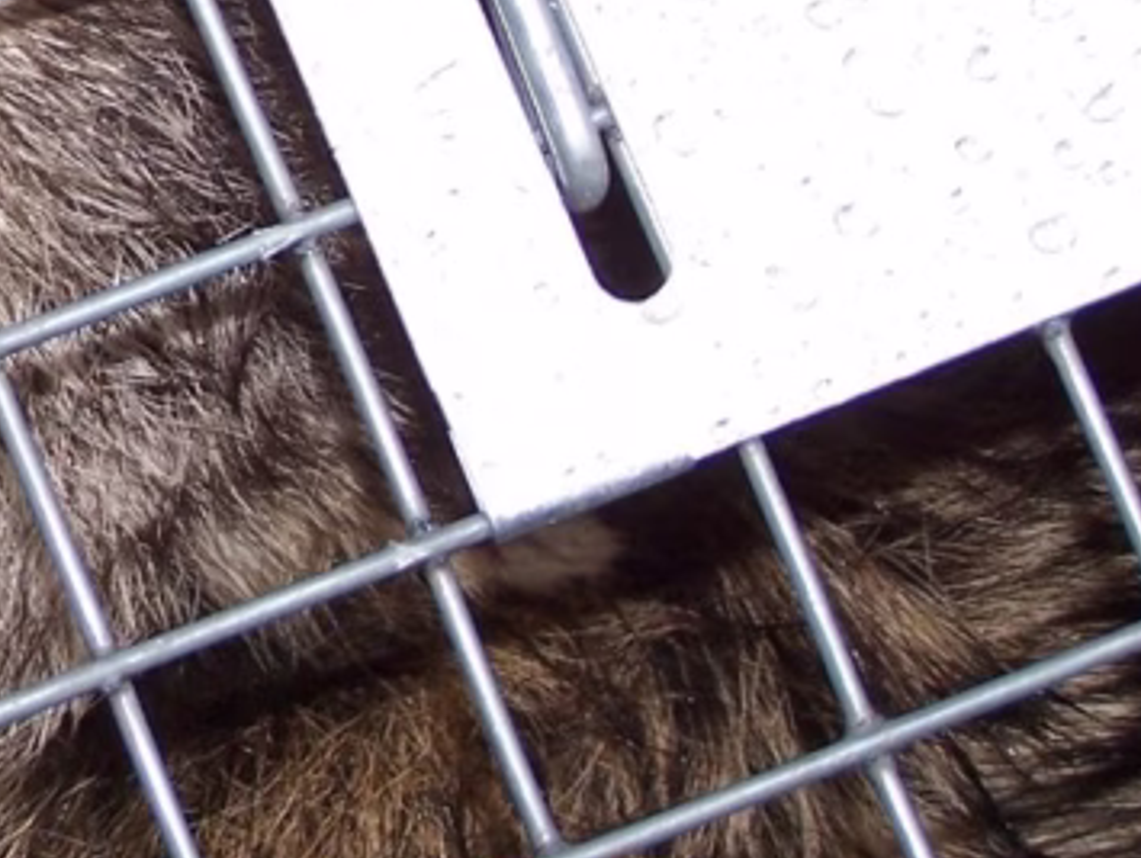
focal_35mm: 193
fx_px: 6368
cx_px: -392
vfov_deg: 7.7
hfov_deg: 10.0
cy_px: -19
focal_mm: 11.1
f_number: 3.2
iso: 80
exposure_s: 1/60
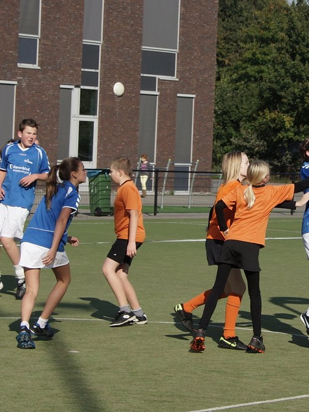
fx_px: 913
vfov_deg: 25.4
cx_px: 255
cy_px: 206
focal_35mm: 77
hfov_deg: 19.0
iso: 100
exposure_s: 1/800
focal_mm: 35
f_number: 5.6
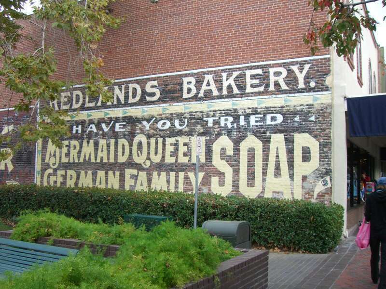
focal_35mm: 38
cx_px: 193
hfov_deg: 49.0
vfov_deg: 37.7
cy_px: 144
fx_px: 424
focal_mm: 6.2
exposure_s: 1/200
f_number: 2.7
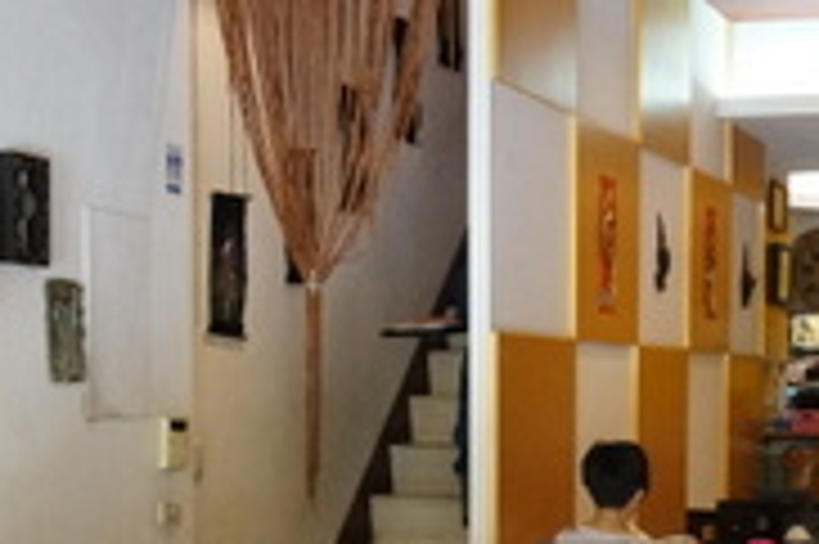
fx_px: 2040
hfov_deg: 22.5
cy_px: 524
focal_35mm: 90
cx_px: 590
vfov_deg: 15.0
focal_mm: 17
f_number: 3.5
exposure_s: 1/160
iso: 2500
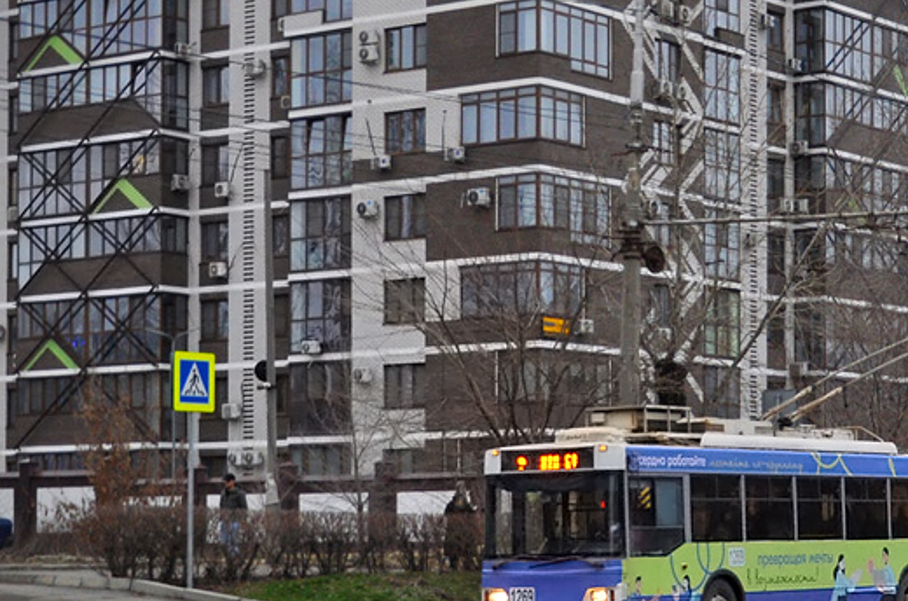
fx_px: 2441
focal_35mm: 97
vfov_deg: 14.0
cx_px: 655
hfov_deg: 20.9
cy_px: 113
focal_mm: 24
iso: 400
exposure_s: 1/125
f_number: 4
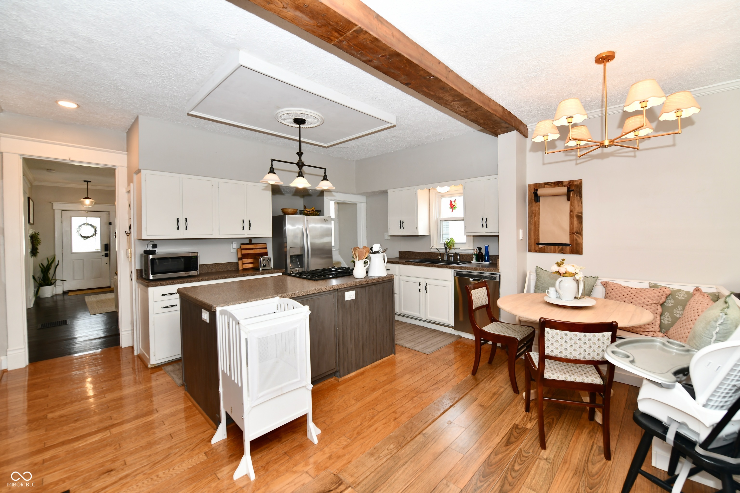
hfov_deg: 104.3
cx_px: 370
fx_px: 288
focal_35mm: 14
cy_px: 246
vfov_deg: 81.2
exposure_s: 1/60
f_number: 5.6
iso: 400
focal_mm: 14
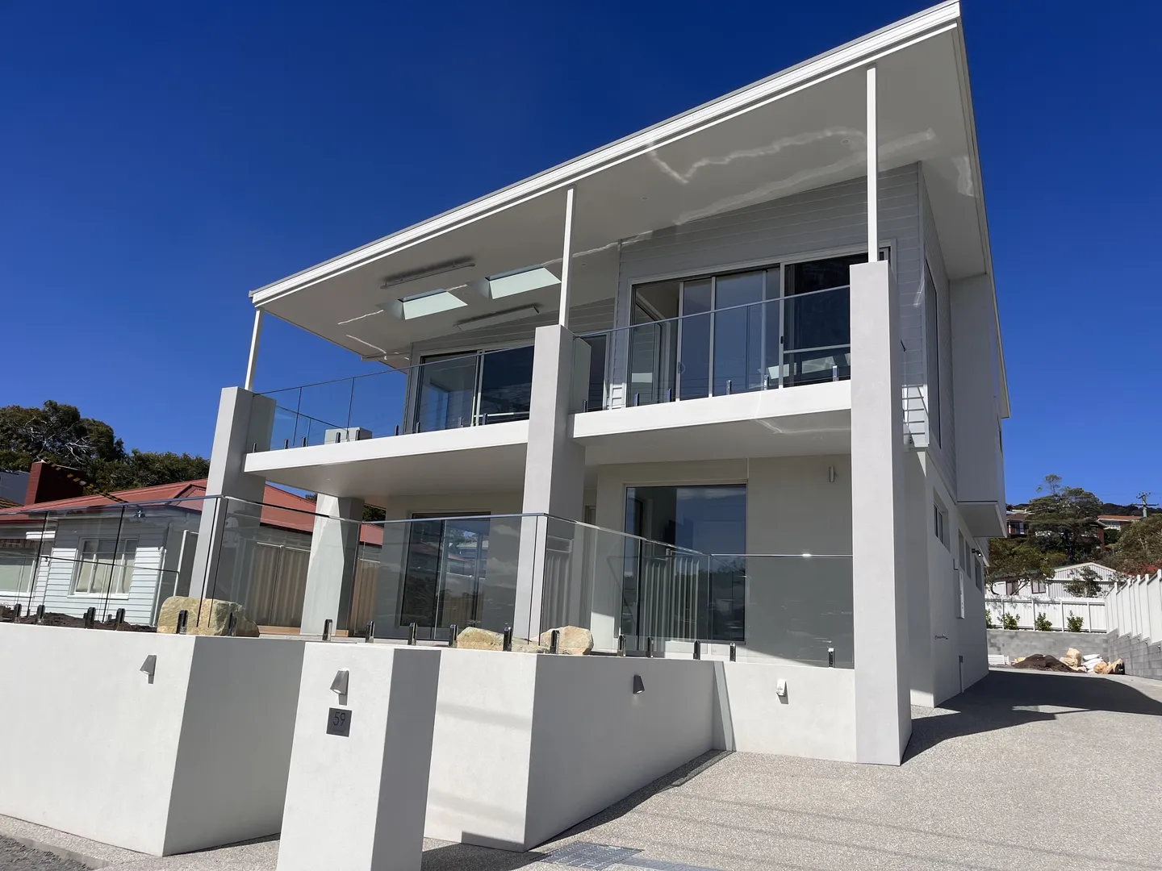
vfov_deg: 53.1
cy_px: 436
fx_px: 873
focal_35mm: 26
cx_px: 581
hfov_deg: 67.3
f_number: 1.6
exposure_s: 1/6897
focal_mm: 5.1
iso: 50
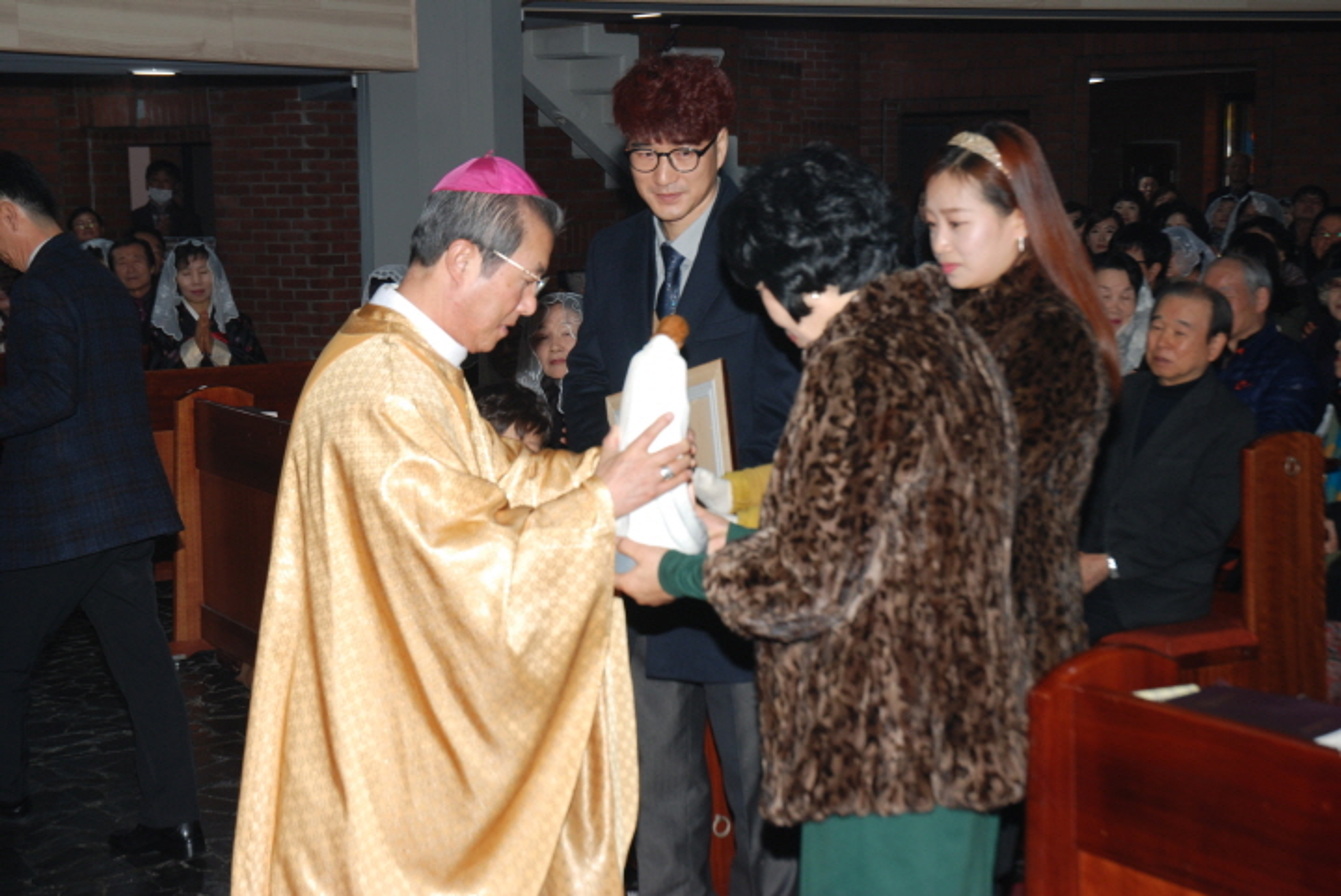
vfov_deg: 23.8
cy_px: 448
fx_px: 2124
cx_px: 670
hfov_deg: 35.0
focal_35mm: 57
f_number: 5.6
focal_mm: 38
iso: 200
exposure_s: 1/60
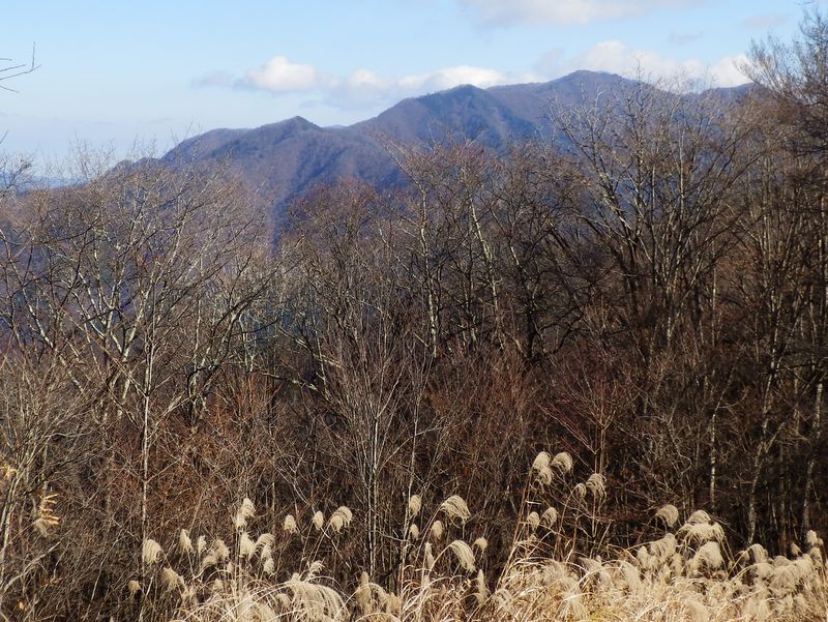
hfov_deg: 37.5
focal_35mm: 51
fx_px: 1221
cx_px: 414
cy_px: 311
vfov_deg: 28.6
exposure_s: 1/500
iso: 80
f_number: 4.4
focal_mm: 9.1
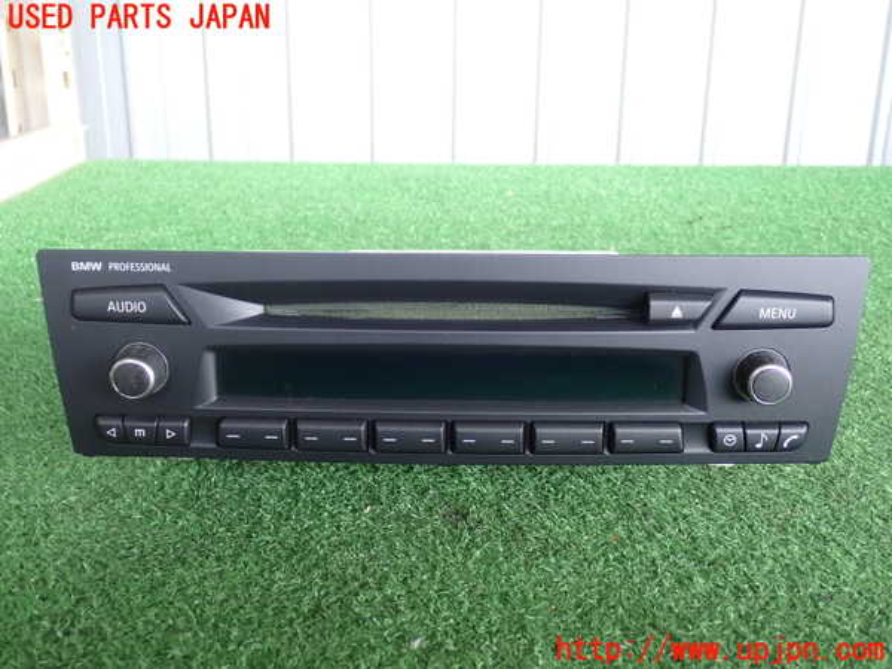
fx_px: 1057
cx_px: 446
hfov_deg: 45.8
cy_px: 334
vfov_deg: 35.1
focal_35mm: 41
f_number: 2.8
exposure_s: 1/60
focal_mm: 7.31
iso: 200
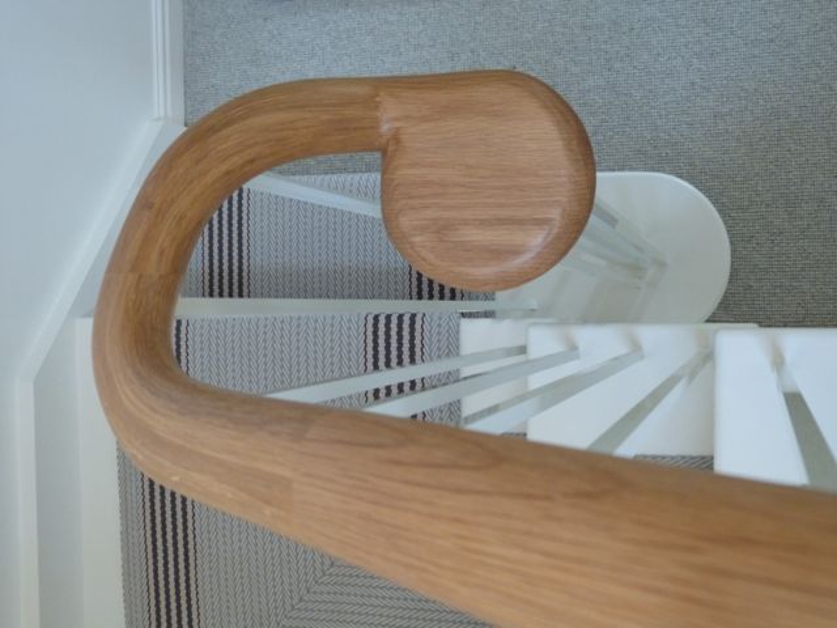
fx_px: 1040
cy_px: 314
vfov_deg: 33.6
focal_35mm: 43
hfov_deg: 43.9
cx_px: 418
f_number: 3.2
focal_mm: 7.6
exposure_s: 1/15
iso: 400
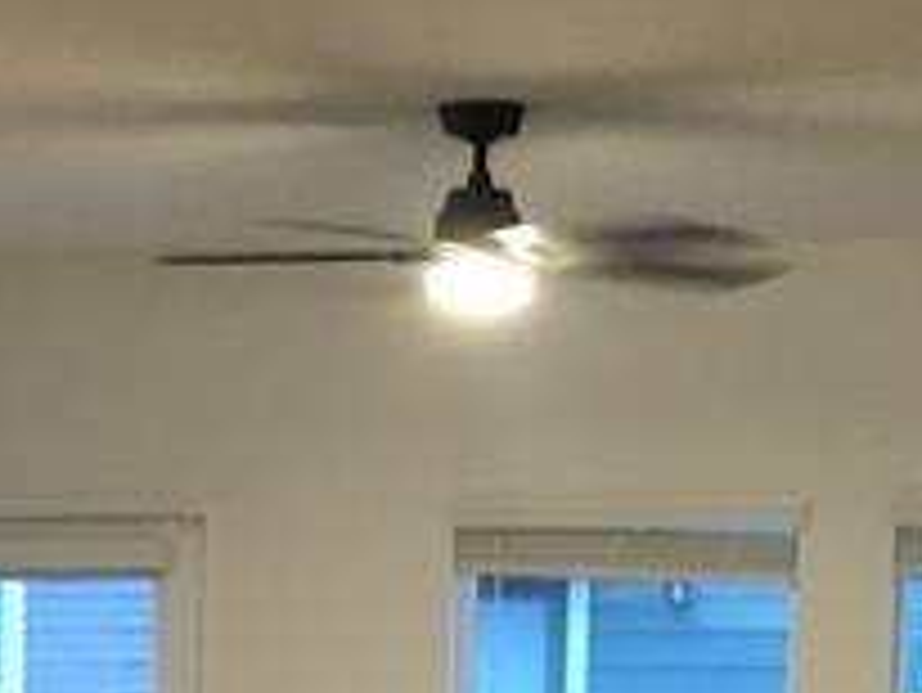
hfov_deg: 13.4
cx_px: 27
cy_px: 1066
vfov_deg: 9.9
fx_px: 3864
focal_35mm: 145
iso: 200
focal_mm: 4.15
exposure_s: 1/24
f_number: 2.2
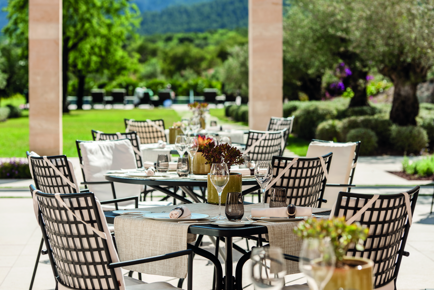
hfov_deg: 17.6
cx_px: 217
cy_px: 145
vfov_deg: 11.8
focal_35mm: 116
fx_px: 1398
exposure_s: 1/800
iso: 200
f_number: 5.6
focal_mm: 116
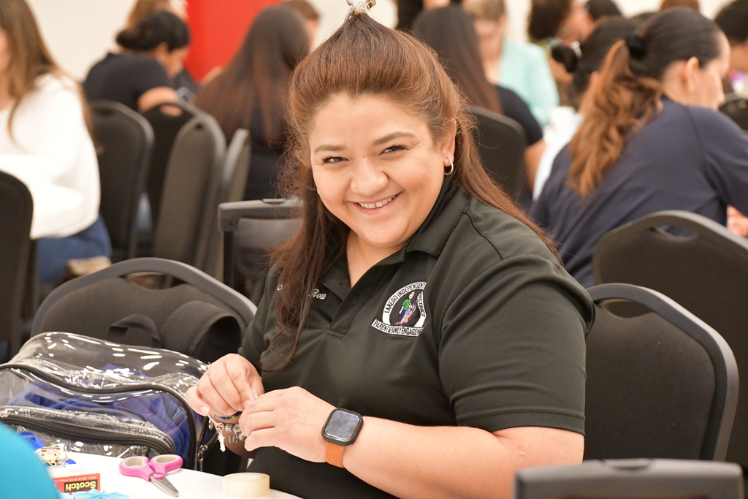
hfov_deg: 16.1
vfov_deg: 10.8
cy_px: 250
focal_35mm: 127
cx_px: 374
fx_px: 2639
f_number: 5.6
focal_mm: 85
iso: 5000
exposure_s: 1/125
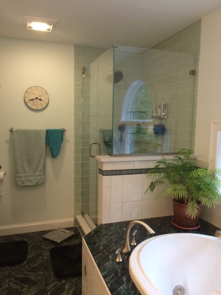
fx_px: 247
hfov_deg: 48.2
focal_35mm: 29
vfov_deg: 61.7
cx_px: 110
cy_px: 148
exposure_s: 1/30
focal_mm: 4.15
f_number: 2.2
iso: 50
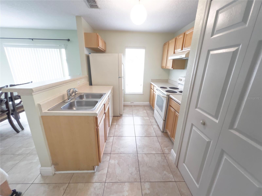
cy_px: 98
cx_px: 131
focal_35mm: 13
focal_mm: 1.57
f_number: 1.8
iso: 500
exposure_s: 1/60
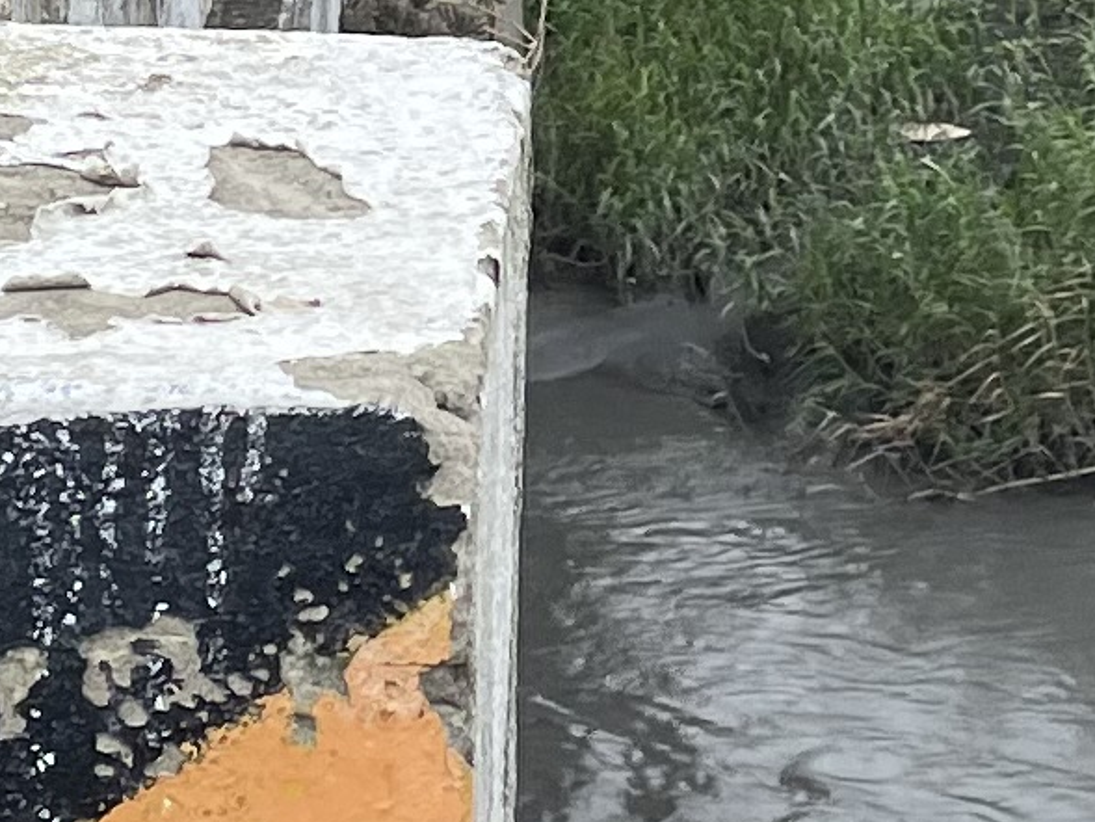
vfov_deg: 8.3
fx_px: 5632
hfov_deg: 11.1
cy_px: 30
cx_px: 785
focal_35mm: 178
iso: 32
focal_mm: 4.2
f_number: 1.6
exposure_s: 1/1208
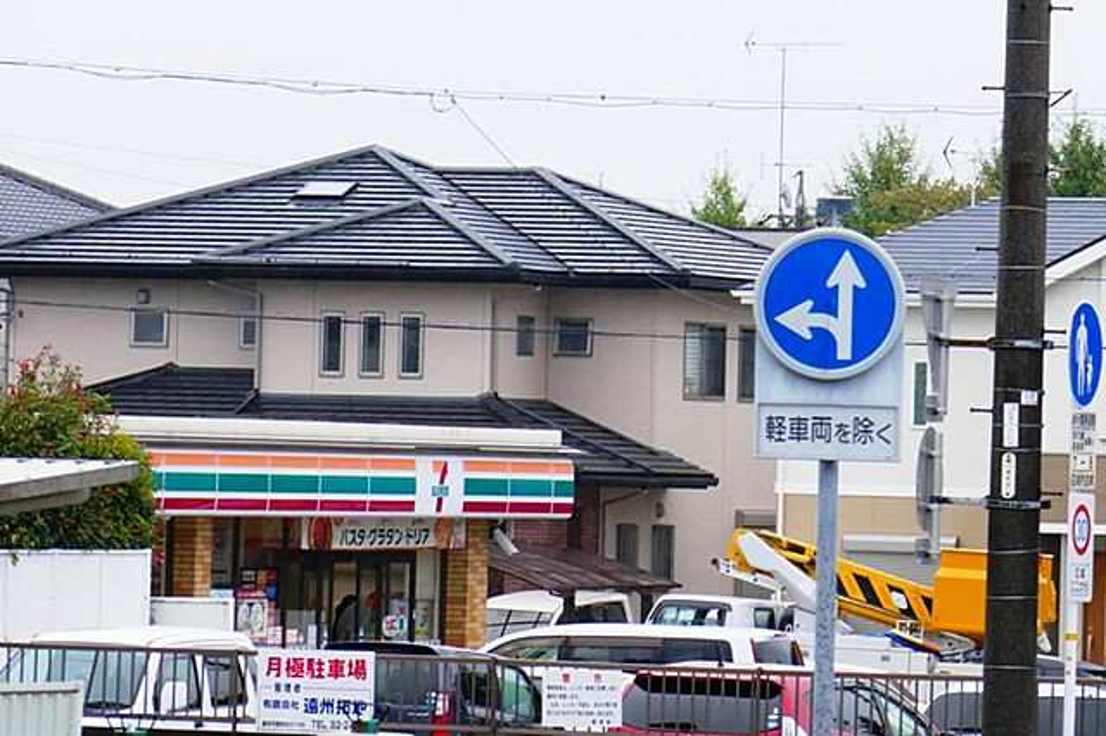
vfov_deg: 4.8
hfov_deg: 7.2
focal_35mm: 287
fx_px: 8812
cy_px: 368
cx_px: 553
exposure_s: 1/125
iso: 160
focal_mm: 91
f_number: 7.1
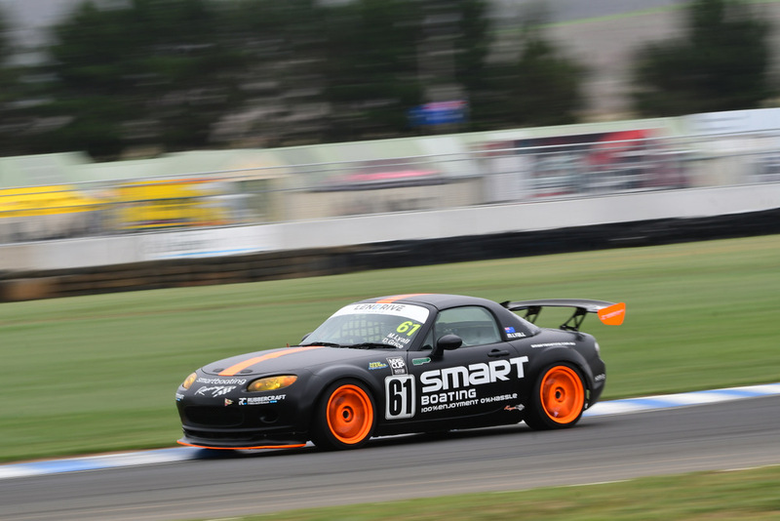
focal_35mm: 300
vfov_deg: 4.6
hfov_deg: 6.9
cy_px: 260
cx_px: 390
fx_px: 6502
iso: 160
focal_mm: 200
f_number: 14
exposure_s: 1/80
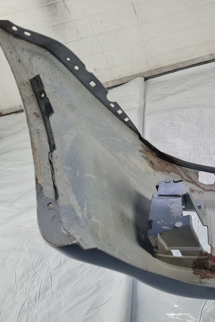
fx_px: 331
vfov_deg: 51.9
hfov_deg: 33.9
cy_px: 163
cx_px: 196
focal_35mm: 37
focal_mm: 5.4
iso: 160
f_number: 1.8
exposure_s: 1/100
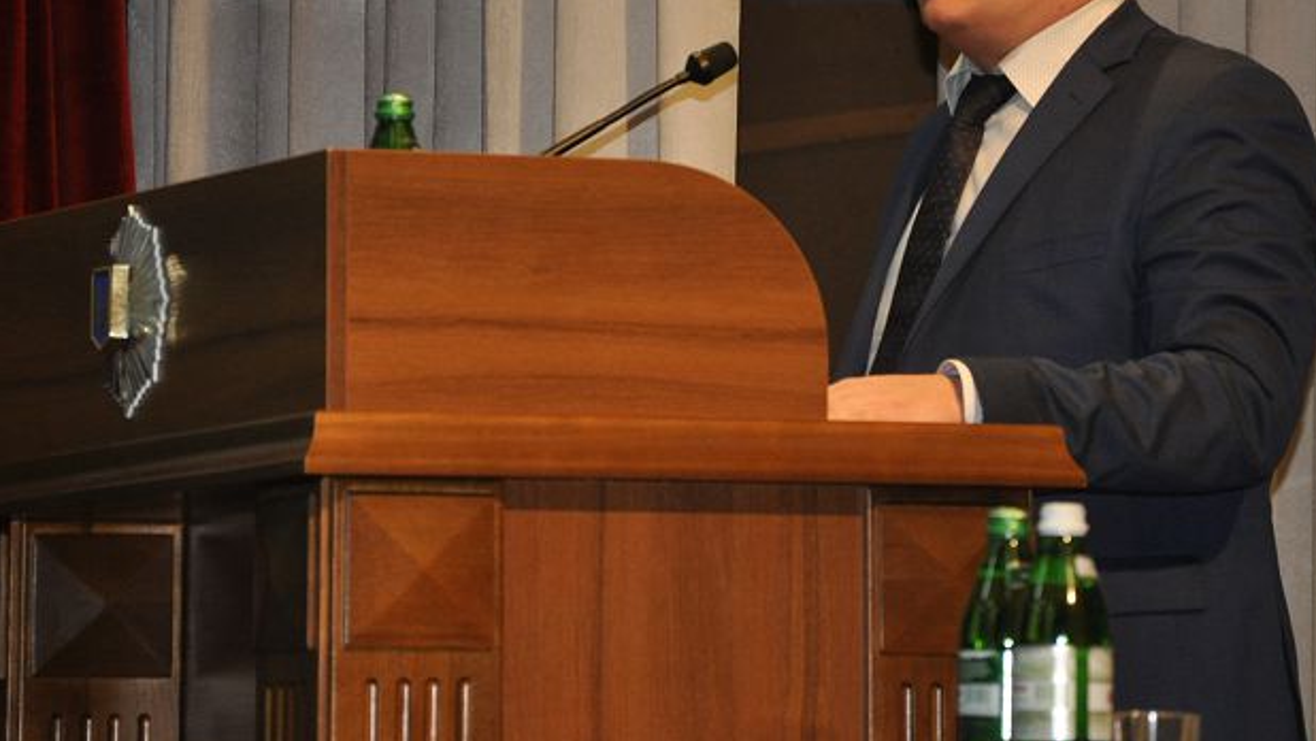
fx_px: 9524
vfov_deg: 4.5
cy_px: 158
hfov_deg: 7.9
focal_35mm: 273
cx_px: 801
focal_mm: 105
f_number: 5.6
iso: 800
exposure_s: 1/60
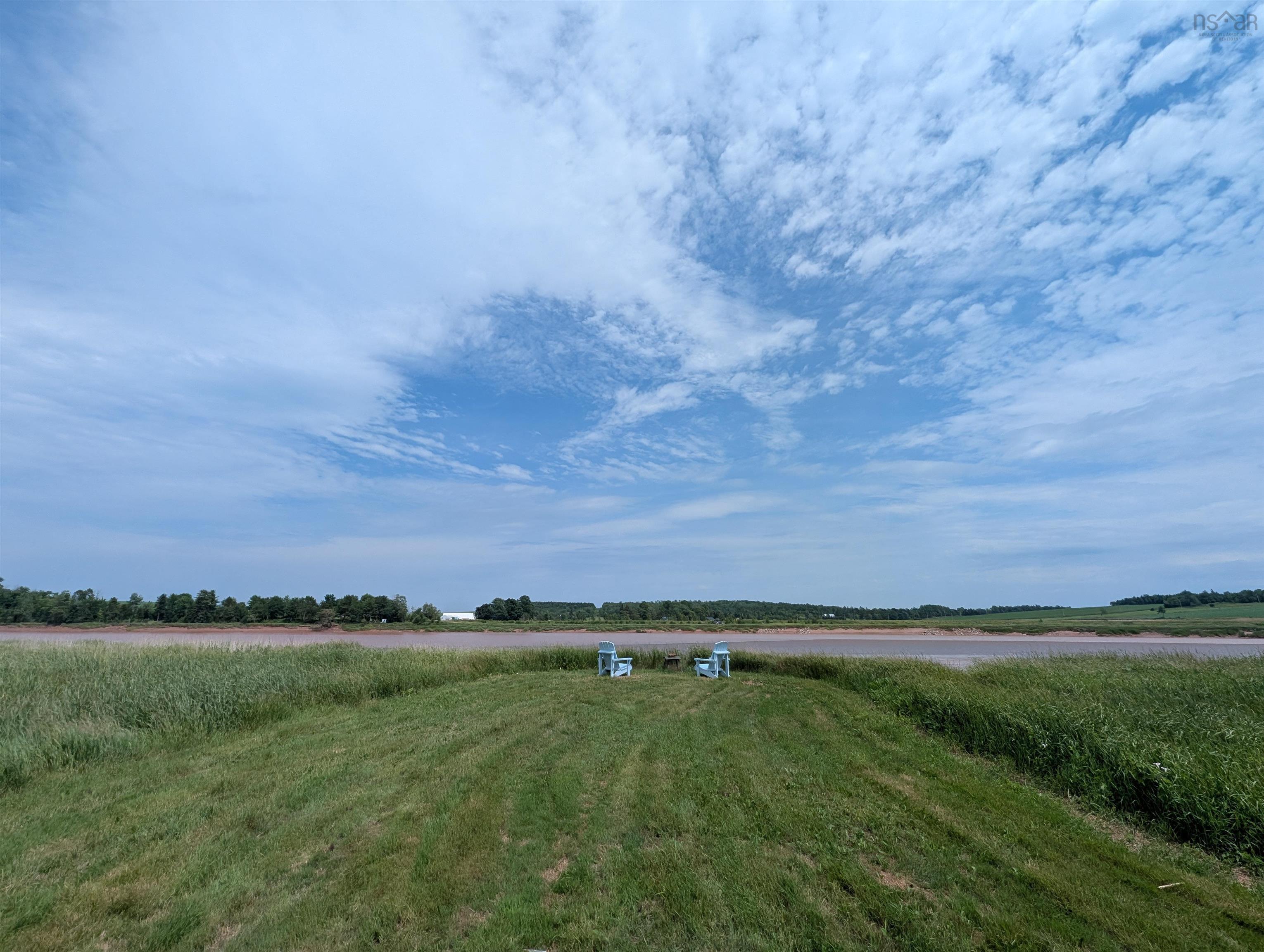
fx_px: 475
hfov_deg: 106.1
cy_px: 476
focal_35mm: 13
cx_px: 632
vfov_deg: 90.1
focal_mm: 1.95
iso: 48
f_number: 2.2
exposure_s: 1/2762
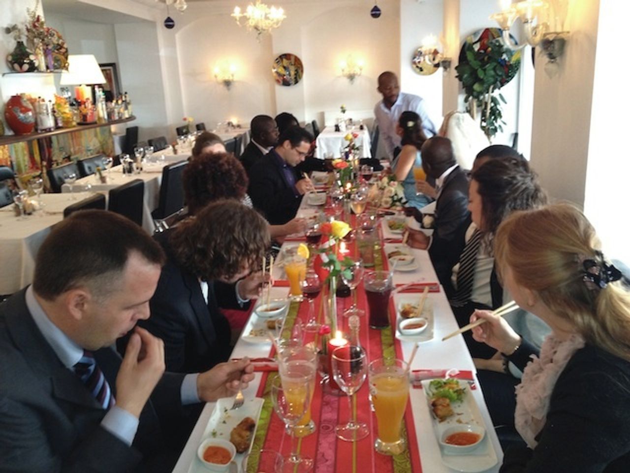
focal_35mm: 35
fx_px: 637
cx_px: 315
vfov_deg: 40.7
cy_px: 236
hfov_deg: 52.6
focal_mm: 4.28
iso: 200
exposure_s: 1/20
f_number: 2.4
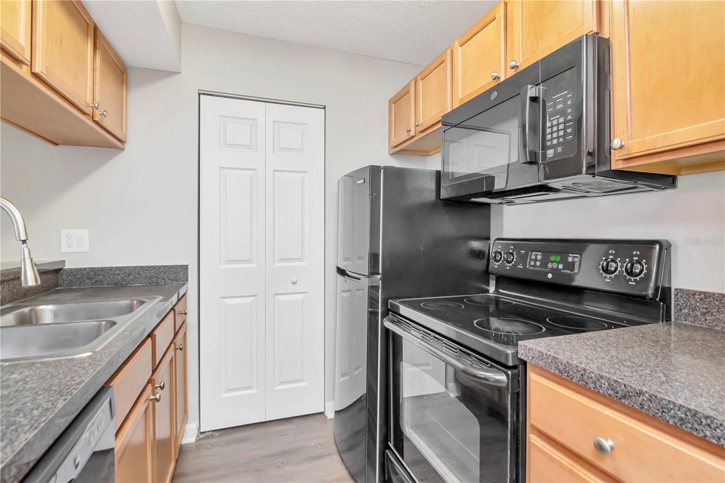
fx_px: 332
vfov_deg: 72.0
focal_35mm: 16
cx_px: 362
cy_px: 242
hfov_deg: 95.0
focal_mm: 11
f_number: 7.1
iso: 1250
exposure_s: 1/25
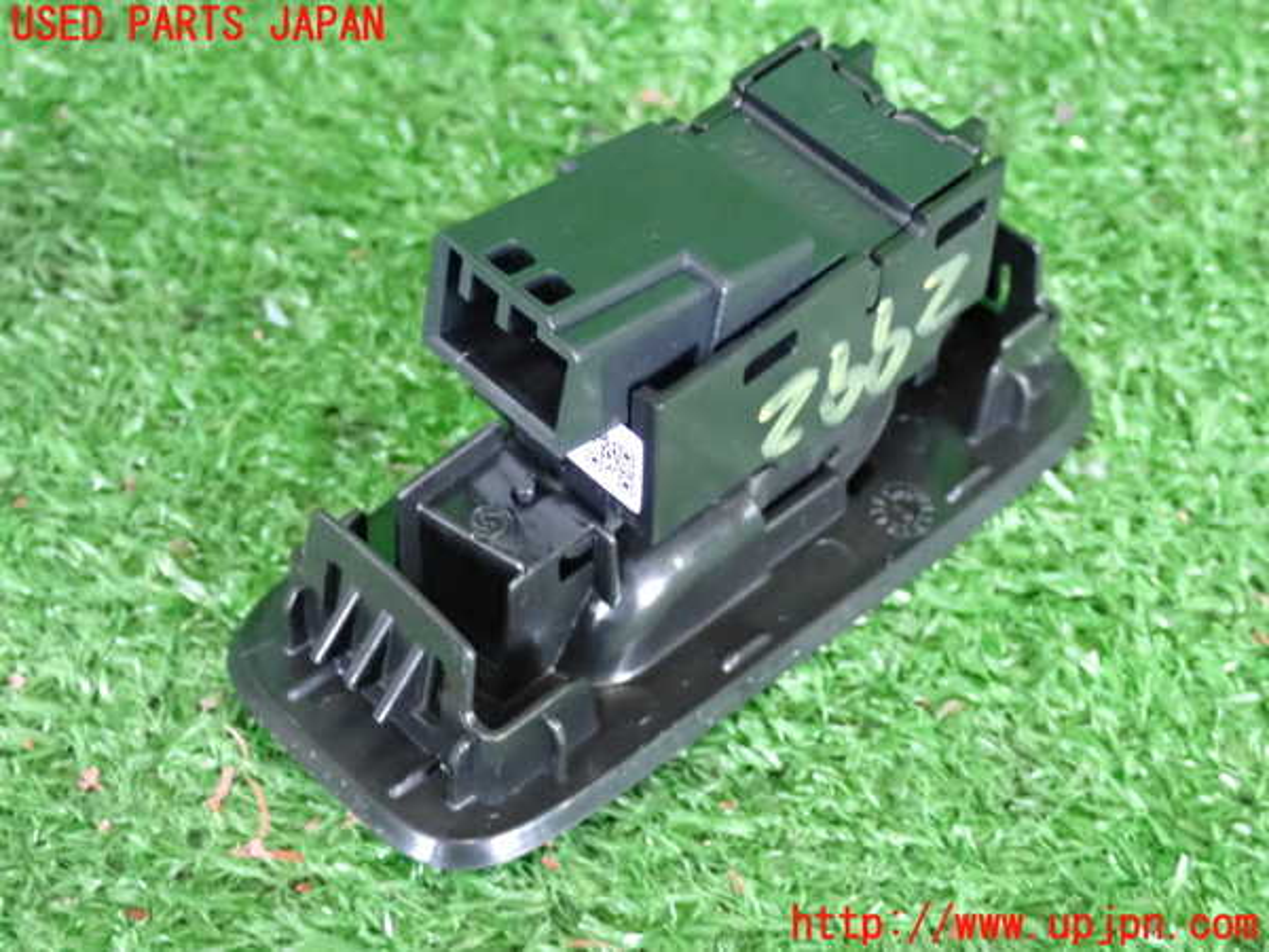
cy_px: 476
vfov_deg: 20.7
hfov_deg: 27.4
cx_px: 634
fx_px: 2603
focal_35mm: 71
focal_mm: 12.73
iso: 2500
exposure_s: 1/40
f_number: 3.9
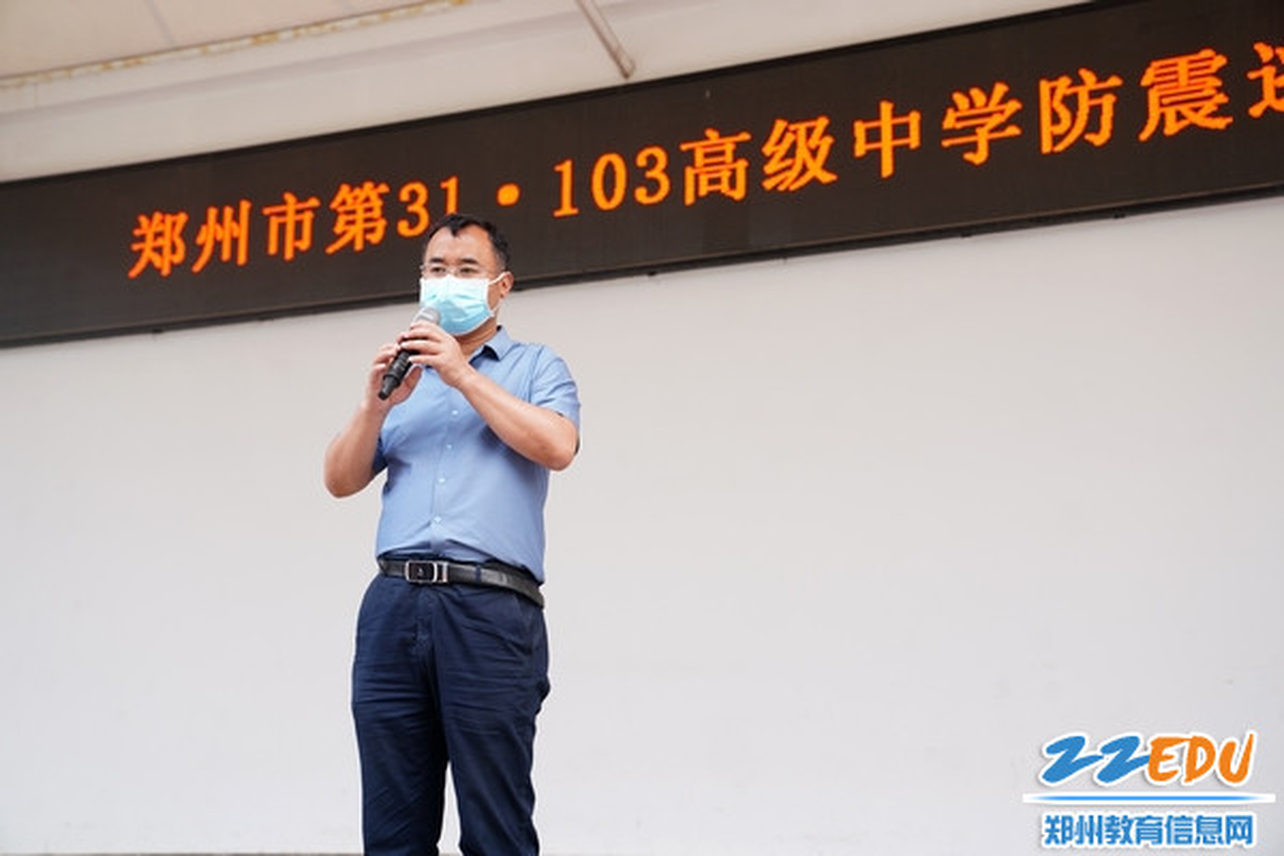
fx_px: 1676
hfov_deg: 41.9
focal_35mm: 47
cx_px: 642
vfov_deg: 28.6
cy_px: 428
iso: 400
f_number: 4
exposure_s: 1/250
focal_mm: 47
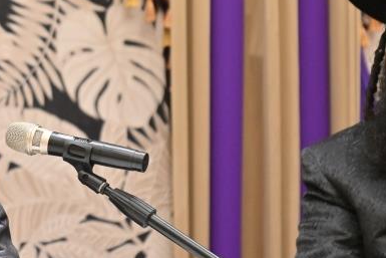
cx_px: -57
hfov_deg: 2.6
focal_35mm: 797
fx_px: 8548
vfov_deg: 1.7
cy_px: 57
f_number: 2.8
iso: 500
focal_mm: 200
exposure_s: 1/250
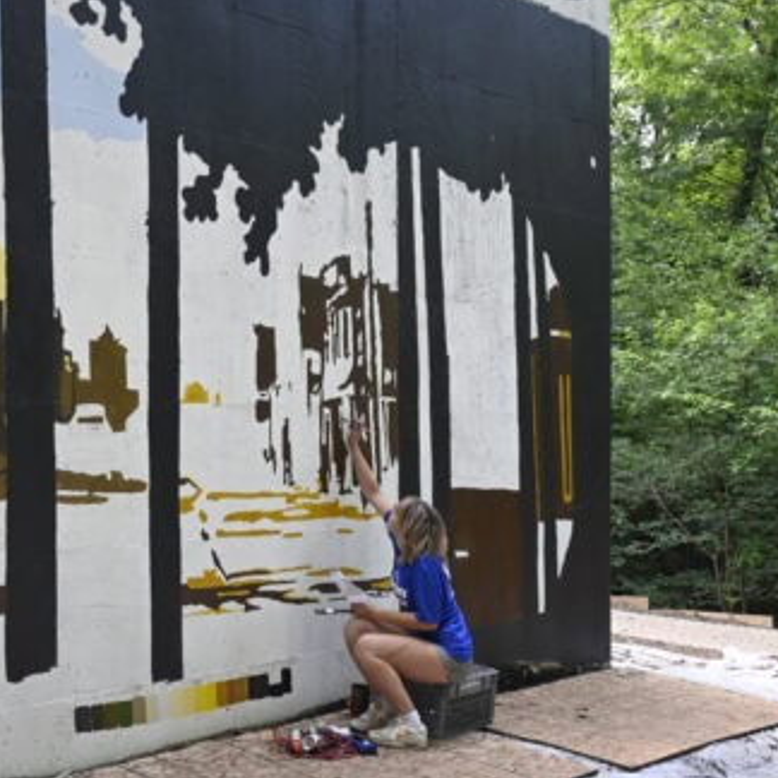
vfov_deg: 32.1
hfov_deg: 31.8
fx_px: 1352
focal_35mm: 53
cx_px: 255
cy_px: 413
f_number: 4
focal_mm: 22.5
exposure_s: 1/125
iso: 400
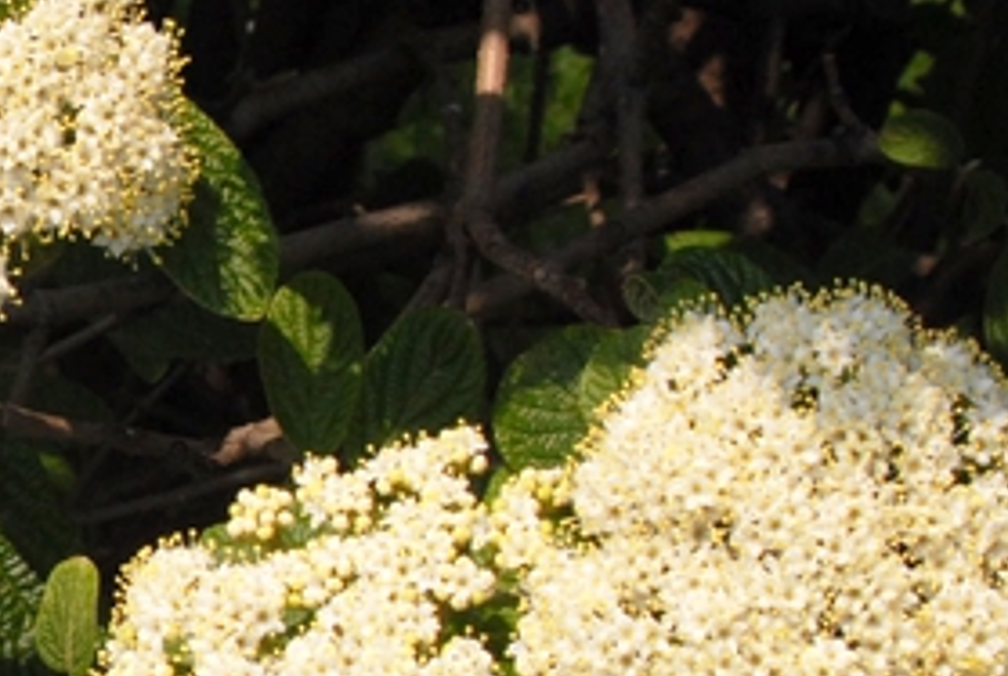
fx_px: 4319
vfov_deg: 8.9
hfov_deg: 12.7
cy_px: 421
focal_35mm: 154
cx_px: -477
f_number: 13
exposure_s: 1/640
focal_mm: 28
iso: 400
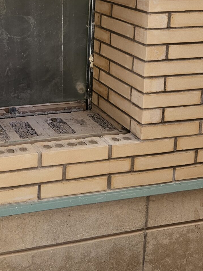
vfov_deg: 29.7
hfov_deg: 22.7
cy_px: 19
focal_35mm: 62
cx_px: -1
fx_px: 485
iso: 40
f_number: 1.8
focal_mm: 5.4
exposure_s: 1/180
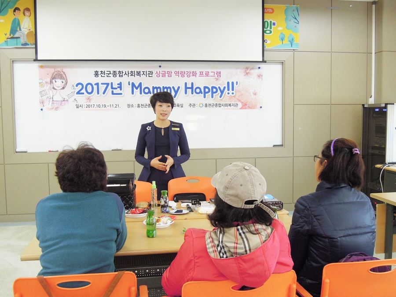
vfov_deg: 36.0
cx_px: 198
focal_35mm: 40
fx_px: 458
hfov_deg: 46.8
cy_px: 148
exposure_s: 1/50
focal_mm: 7.2
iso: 250
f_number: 3.3
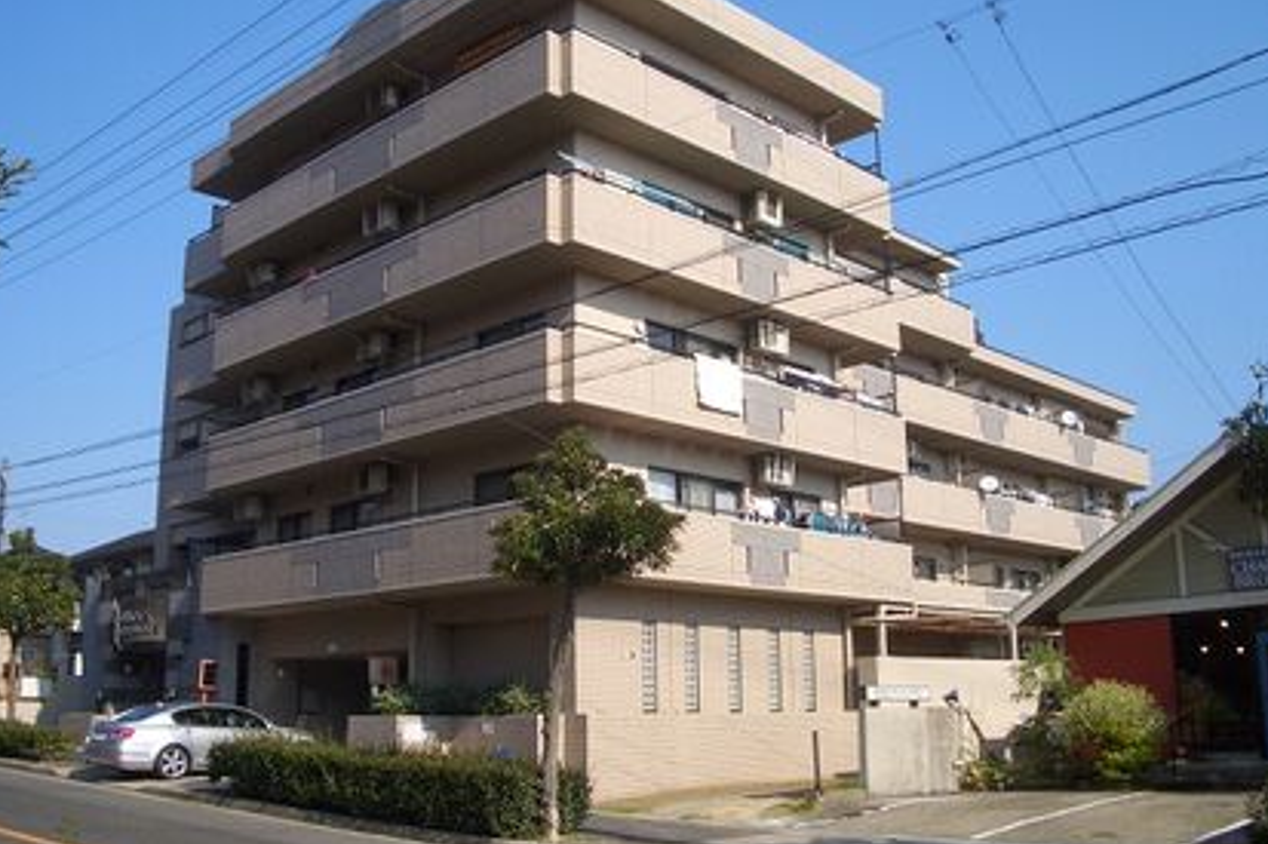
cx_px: 632
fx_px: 1303
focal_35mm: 37
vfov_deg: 35.9
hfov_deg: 51.9
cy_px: 407
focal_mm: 5.8
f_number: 4.3
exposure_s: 1/400
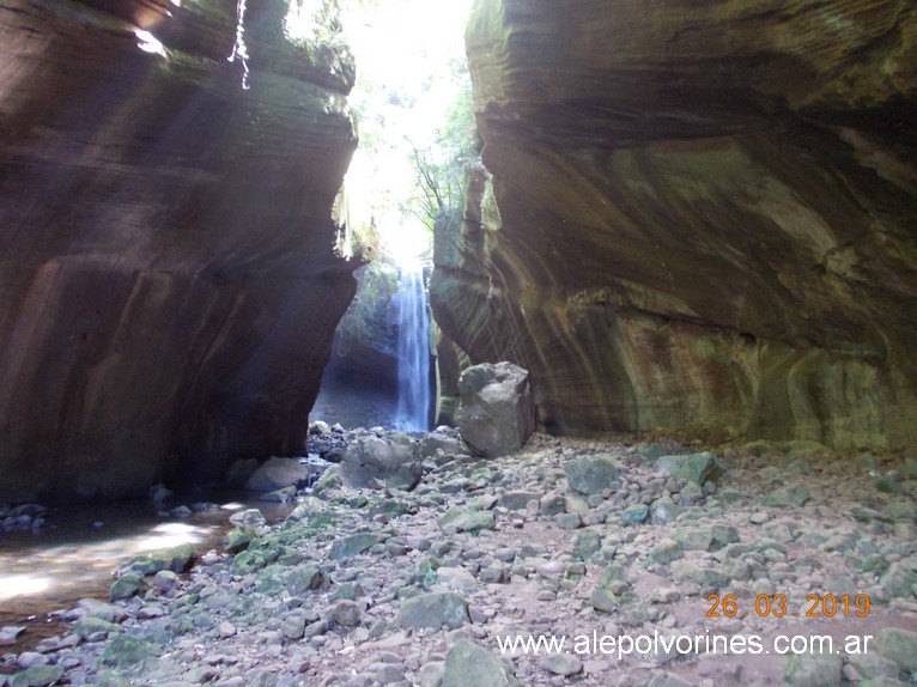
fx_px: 742
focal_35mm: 28
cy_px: 344
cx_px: 458
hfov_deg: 63.5
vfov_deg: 49.7
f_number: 2.7
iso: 200
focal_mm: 4
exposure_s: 1/6
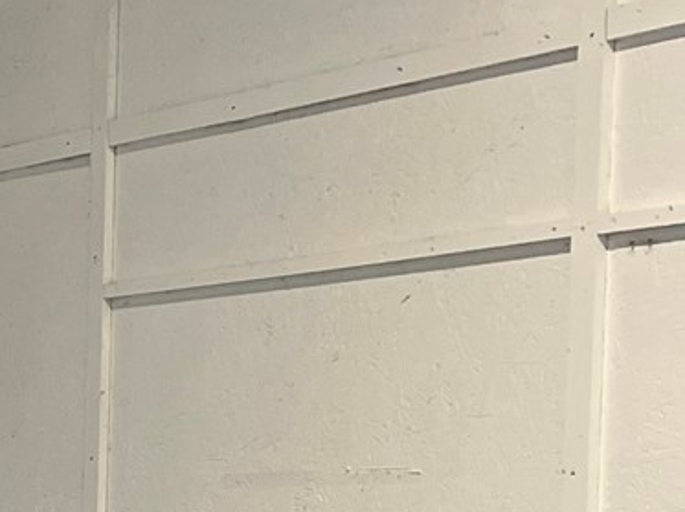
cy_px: 697
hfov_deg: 11.7
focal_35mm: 134
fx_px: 2649
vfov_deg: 10.8
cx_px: -1014
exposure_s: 1/120
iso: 64
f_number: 1.5
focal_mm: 5.7
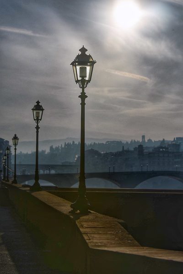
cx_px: 92
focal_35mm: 105
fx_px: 801
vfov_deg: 19.5
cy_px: 137
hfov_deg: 13.0
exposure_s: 1/6400
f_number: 5
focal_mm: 70
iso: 160
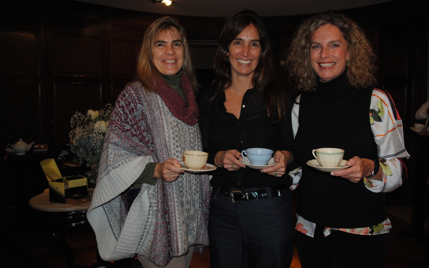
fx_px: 398
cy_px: 127
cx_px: 232
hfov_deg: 56.6
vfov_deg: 37.3
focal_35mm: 34
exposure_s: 1/60
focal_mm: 20
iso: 200
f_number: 3.5
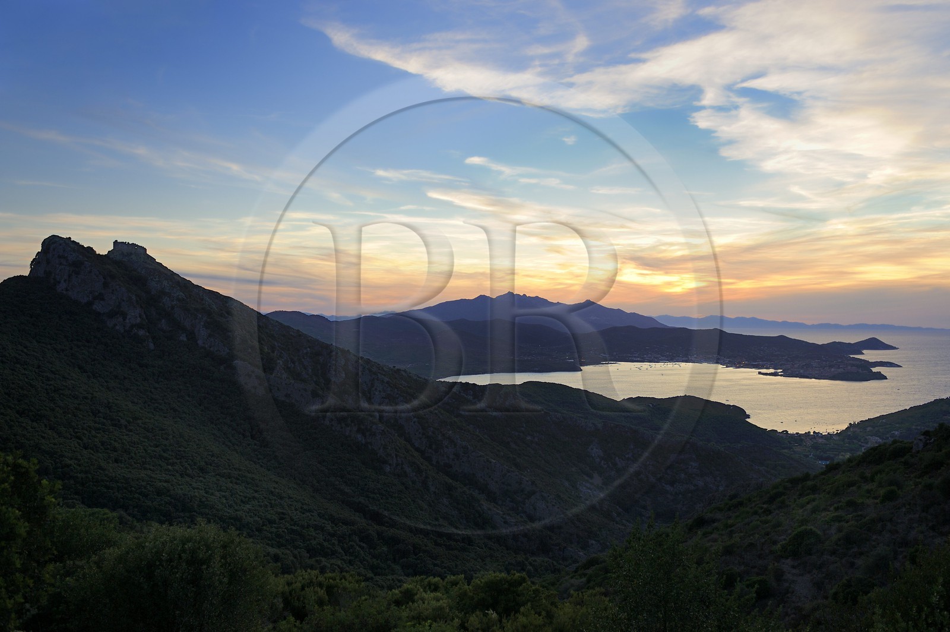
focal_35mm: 31
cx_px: 475
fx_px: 817
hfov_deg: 60.3
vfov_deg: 42.3
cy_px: 316
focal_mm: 31
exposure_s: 1/160
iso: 200
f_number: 5
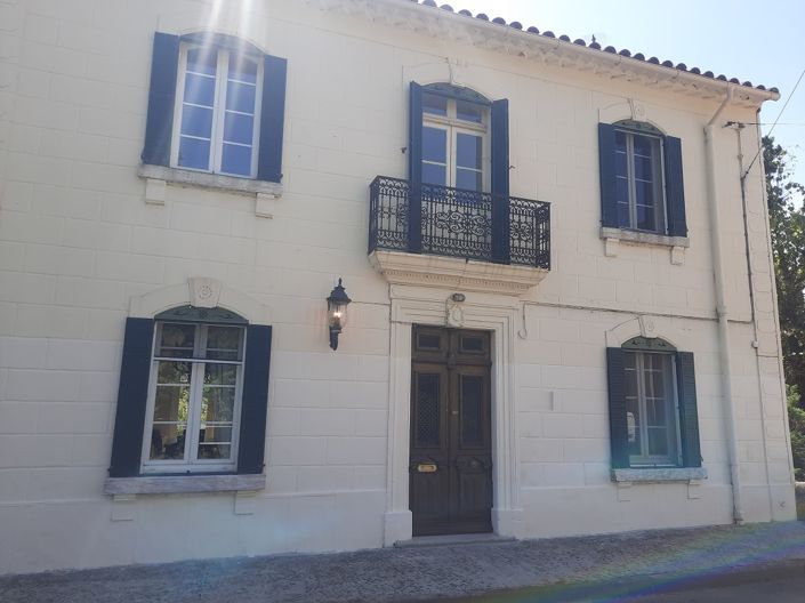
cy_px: 302
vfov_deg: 54.8
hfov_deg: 69.4
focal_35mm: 25
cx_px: 402
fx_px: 581
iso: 32
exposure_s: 1/397
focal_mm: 4.6
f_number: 2
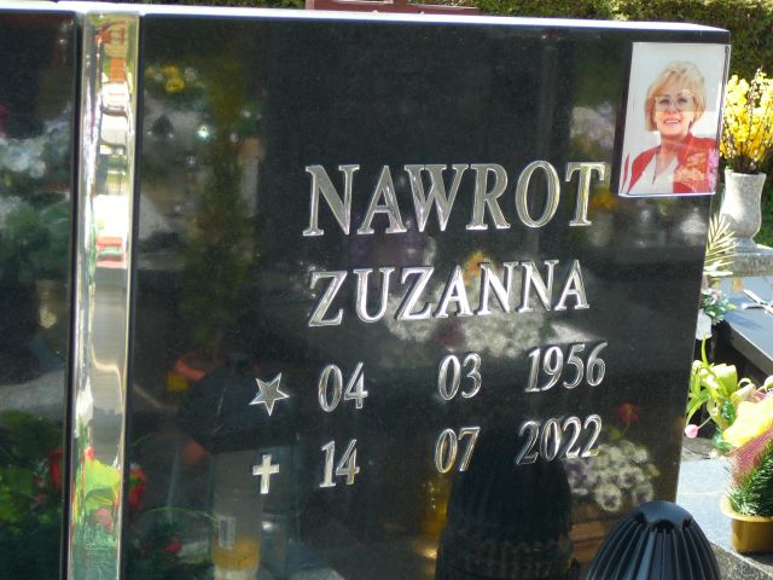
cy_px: 290
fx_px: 1585
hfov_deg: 27.4
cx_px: 386
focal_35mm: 71
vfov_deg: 20.7
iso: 80
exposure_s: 1/160
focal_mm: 10.5
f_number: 3.7
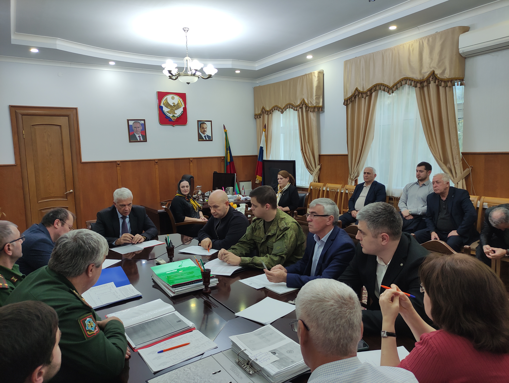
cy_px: 192
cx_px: 254
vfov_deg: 54.9
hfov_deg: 69.4
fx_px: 368
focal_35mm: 25
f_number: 1.89
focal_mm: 5.43
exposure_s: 1/33
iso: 306
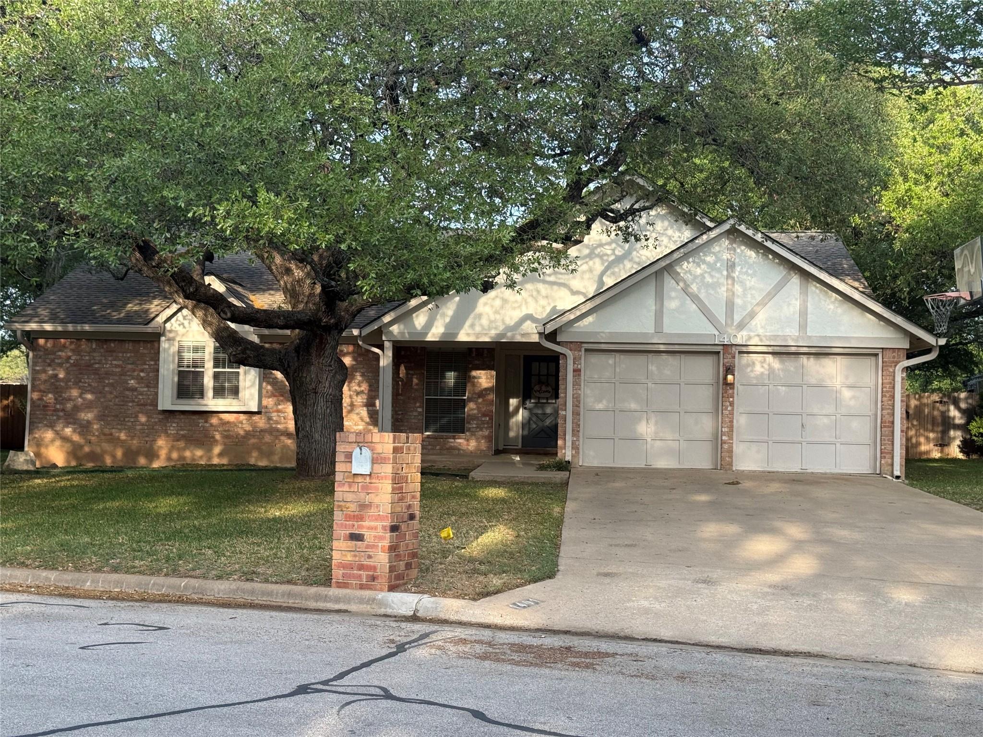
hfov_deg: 39.7
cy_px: 368
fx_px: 1363
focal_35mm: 48
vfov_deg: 30.3
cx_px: 492
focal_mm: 6.76
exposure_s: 1/962
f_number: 1.78
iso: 80
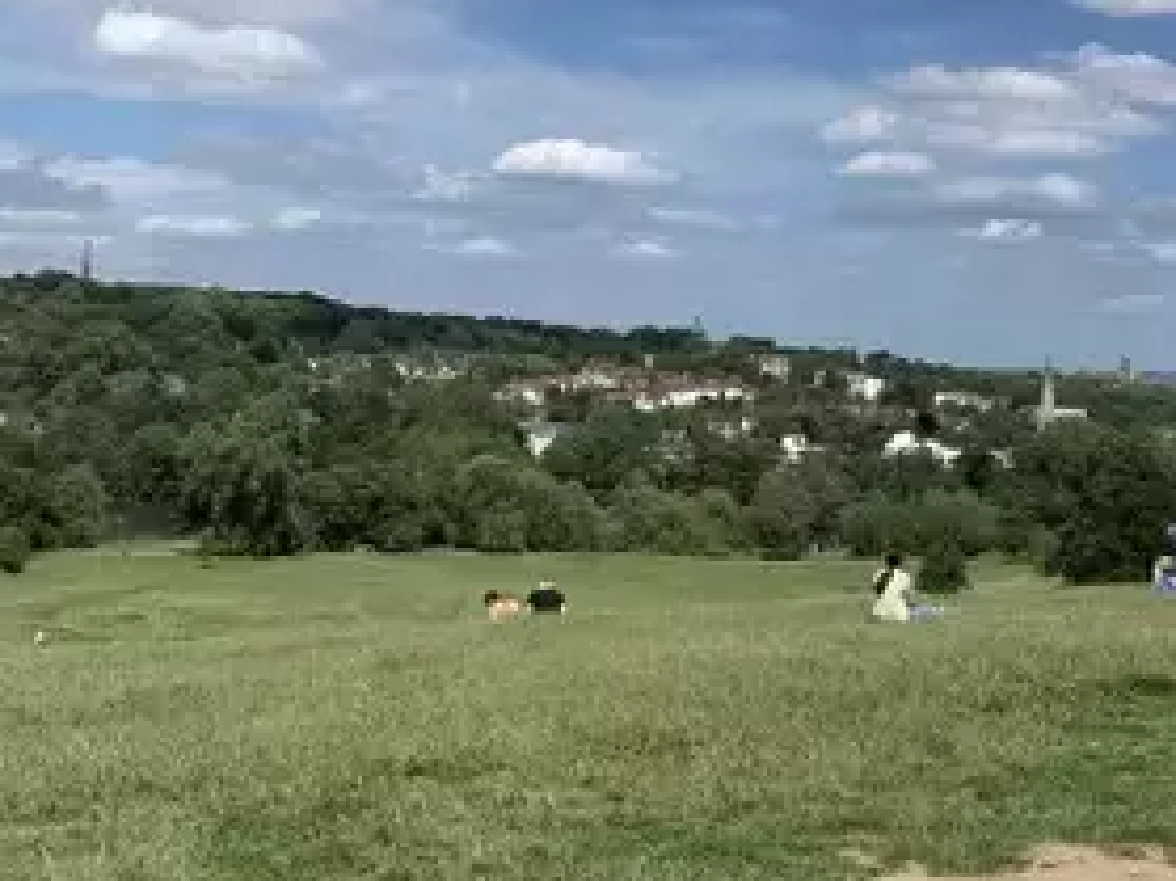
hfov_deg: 32.1
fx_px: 1902
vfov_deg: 25.4
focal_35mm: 56
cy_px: 122
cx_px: 1130
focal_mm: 4.25
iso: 25
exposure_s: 1/3937
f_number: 1.8
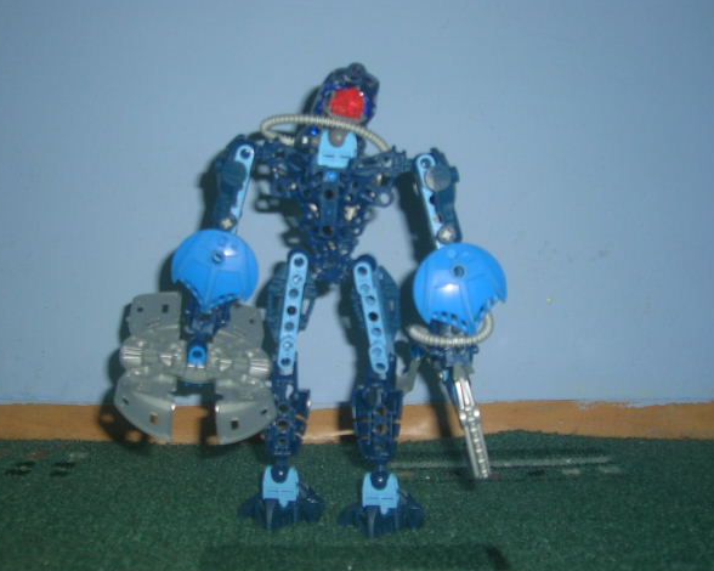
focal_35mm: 51
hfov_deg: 36.7
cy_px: 289
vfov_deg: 29.7
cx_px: 333
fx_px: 1077
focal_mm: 7.3
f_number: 3.1
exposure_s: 1/60.1
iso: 50
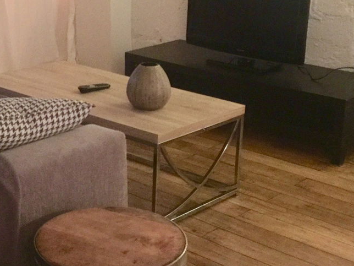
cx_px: 126
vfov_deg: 20.4
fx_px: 736
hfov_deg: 26.9
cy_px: 118
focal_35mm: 72
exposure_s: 1/4
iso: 125
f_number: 2.2
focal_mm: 4.15
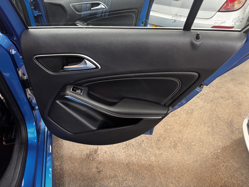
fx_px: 173
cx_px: 124
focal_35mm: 24
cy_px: 94
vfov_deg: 56.8
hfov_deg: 71.6
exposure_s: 1/50
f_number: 1.78
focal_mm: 6.76
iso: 640
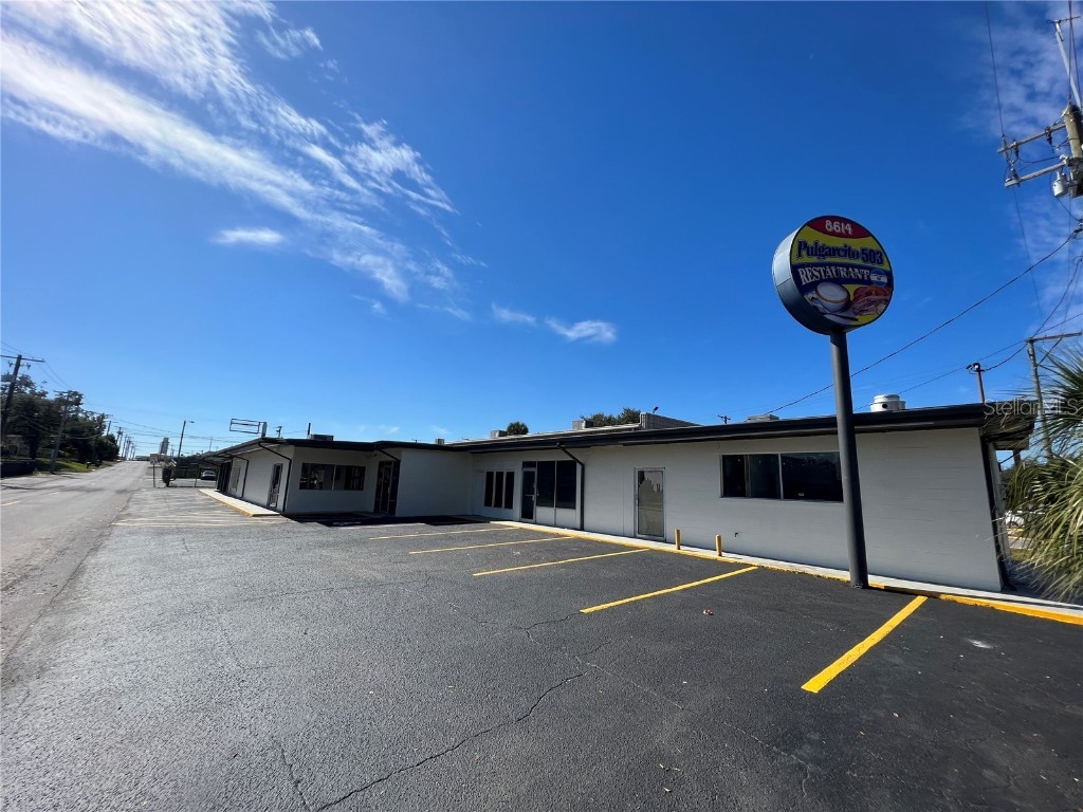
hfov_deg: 106.2
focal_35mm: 13
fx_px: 407
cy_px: 406
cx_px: 542
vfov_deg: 89.9
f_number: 1.8
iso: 32
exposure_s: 1/2370
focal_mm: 1.57
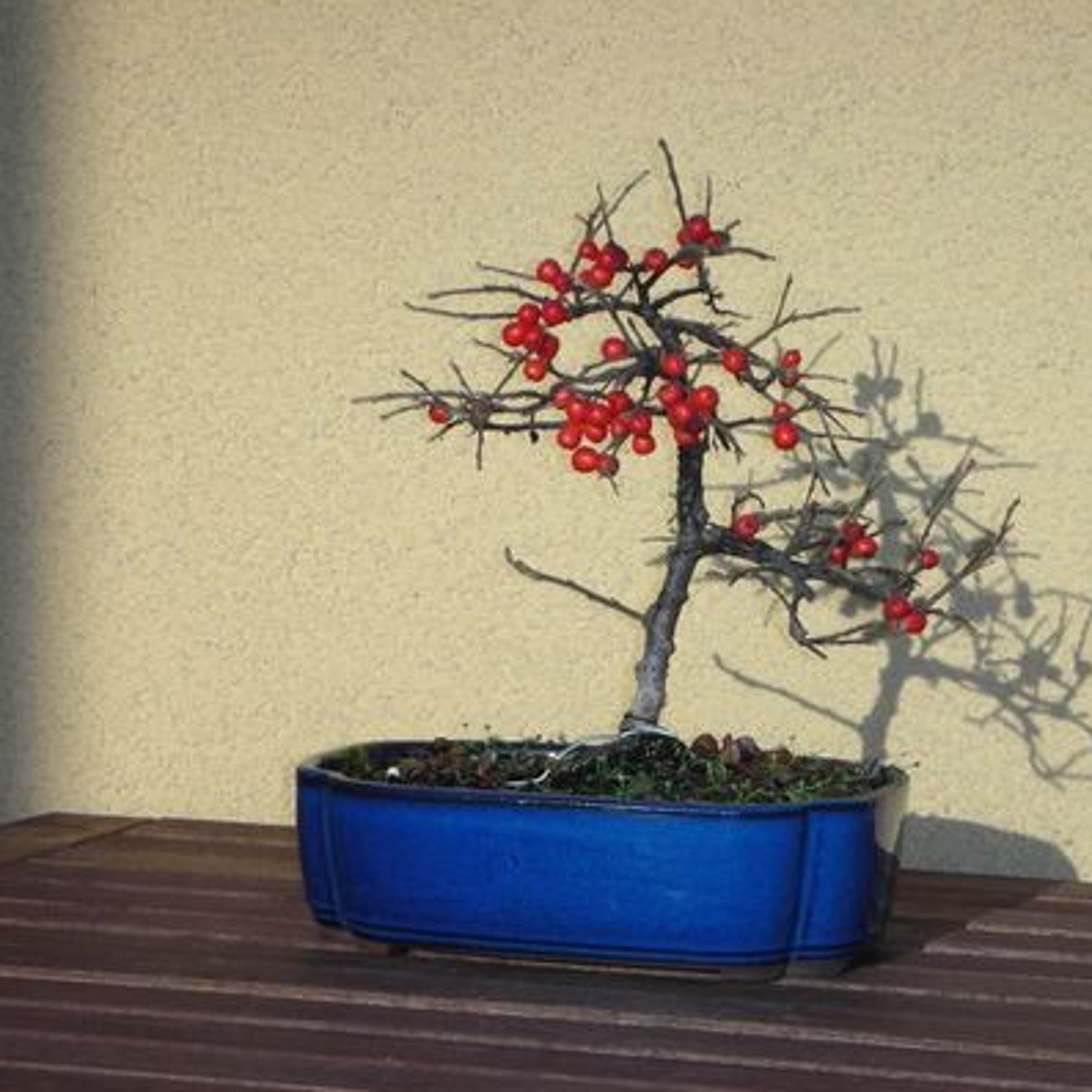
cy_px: 547
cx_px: 618
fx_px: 3640
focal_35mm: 102
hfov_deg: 17.1
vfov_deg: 17.1
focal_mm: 14.3
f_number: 4.8
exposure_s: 1/370
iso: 50
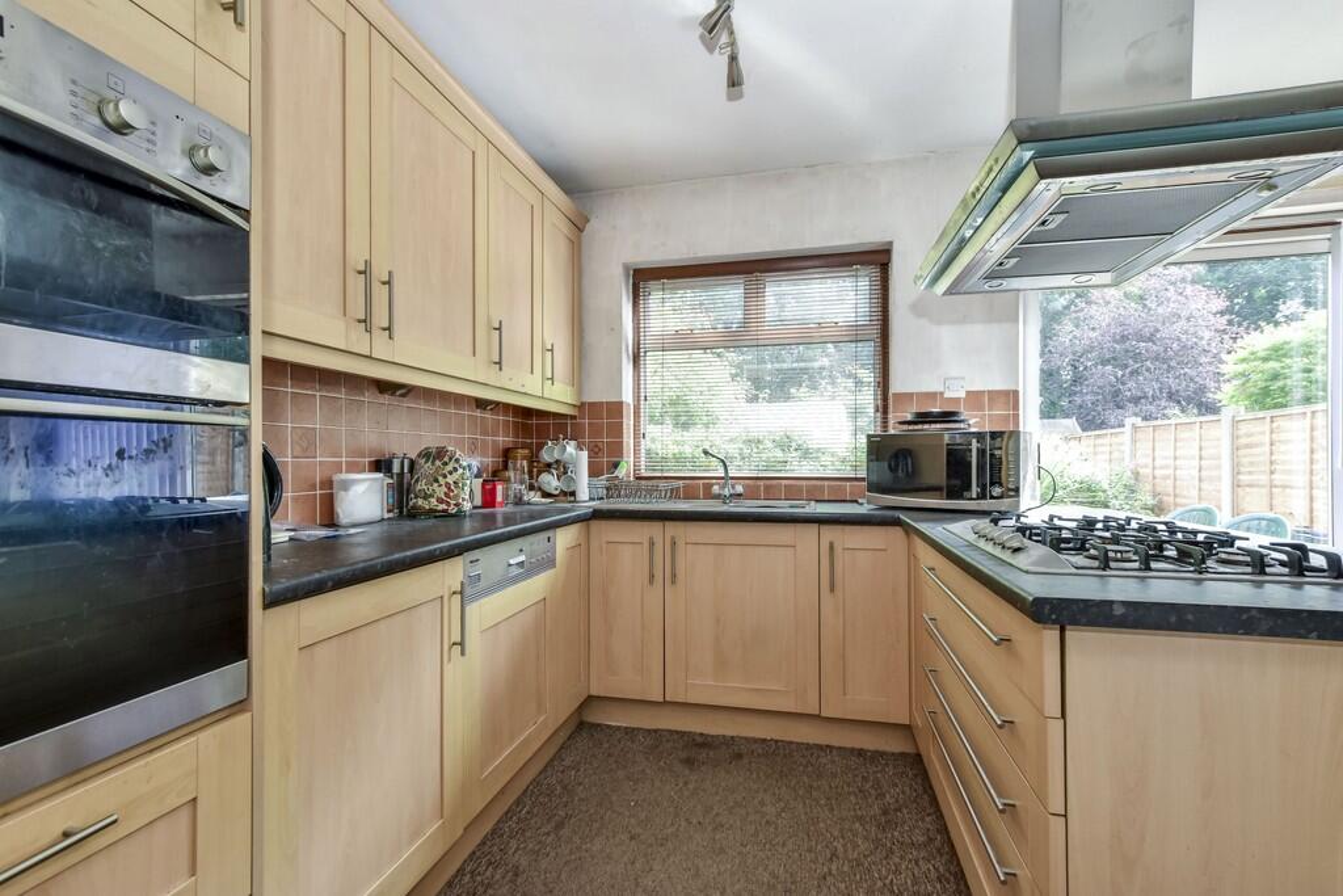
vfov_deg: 77.3
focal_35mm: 15
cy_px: 448
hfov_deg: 100.4
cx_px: 672
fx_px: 560
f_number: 8
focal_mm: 10
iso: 640
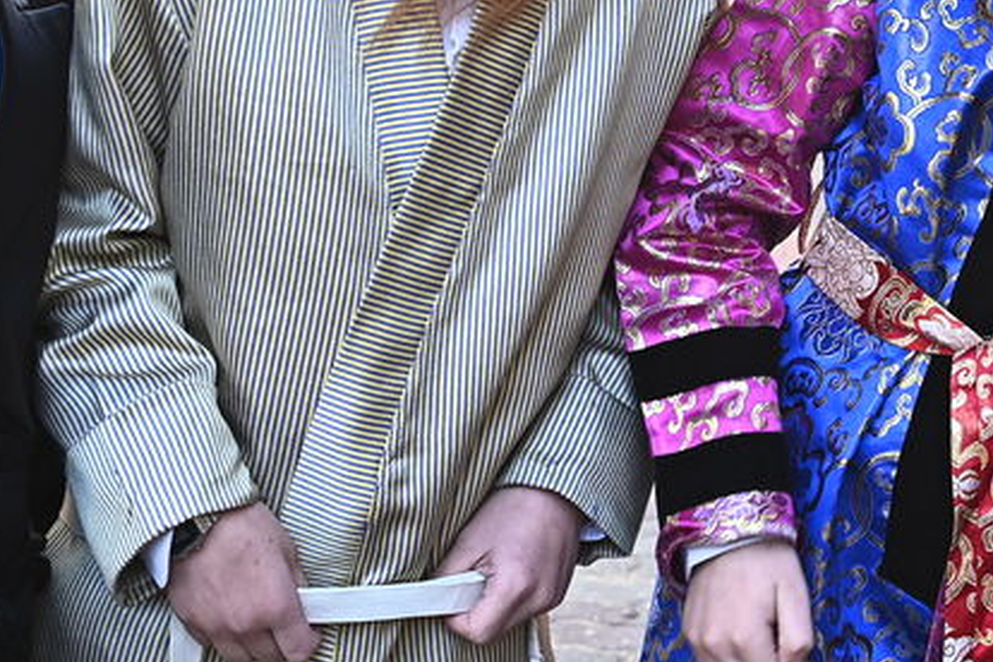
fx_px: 3172
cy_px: 74
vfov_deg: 11.8
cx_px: 856
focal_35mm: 115
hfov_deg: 17.6
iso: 400
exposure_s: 1/200
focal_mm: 34
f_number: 5.6
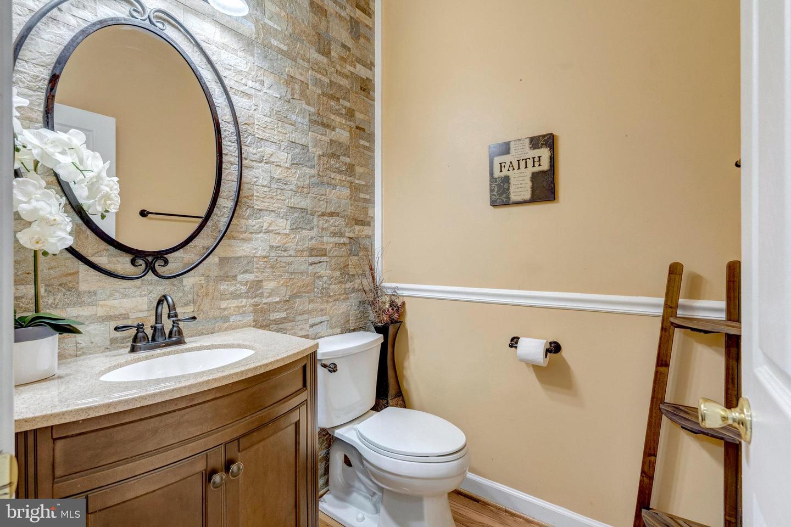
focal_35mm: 16
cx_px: 396
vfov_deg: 73.7
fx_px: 352
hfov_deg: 96.7
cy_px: 264
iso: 1250
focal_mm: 16
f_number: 8
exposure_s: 1/20
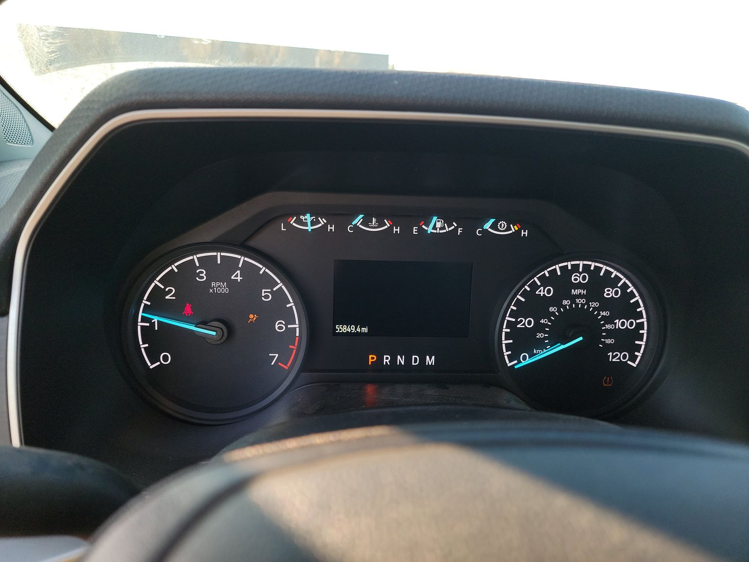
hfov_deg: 71.6
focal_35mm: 24
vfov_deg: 56.8
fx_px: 519
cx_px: 374
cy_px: 281
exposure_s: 1/59
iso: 54
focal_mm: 6.7
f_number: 1.8
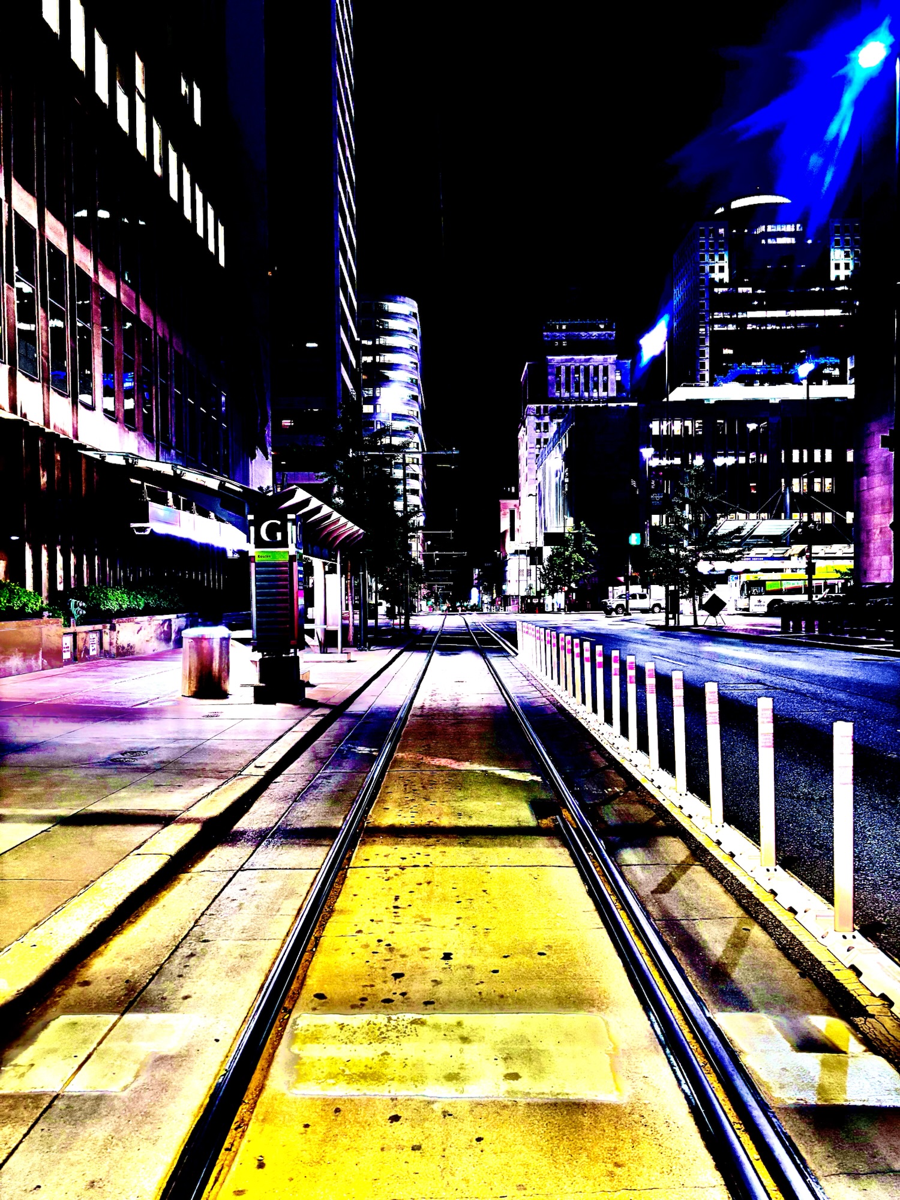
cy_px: 600
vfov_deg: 67.3
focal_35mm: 26
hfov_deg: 53.1
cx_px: 450
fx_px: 901
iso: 640
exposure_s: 1/30
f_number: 1.6
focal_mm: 5.96
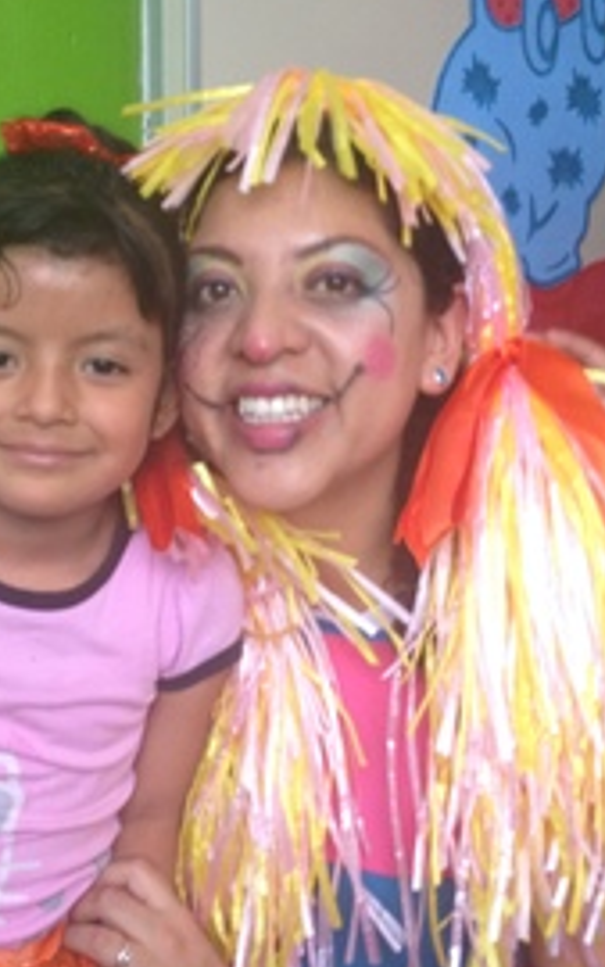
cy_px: 519
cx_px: 193
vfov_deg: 31.0
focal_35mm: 66
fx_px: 1739
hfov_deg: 19.7
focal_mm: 4.28
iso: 100
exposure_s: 1/120
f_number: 2.4
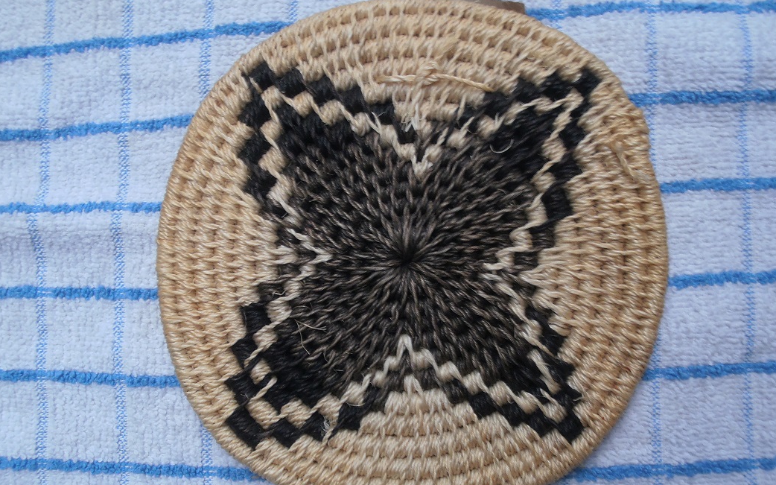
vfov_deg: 35.3
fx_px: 761
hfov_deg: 54.0
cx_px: 395
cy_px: 273
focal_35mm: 36
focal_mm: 5.93
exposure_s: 1/8
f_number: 3.6
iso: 125
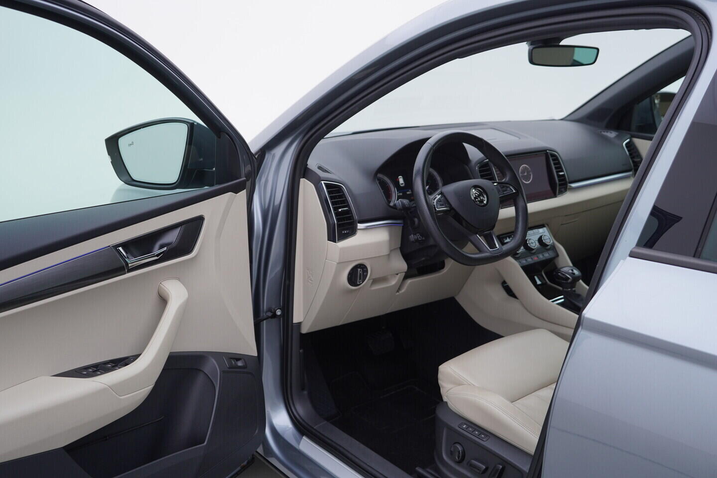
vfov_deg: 36.9
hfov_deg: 53.1
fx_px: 717
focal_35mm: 36
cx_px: 358
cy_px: 239
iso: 125
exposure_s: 1/60
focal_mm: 24
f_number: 3.5
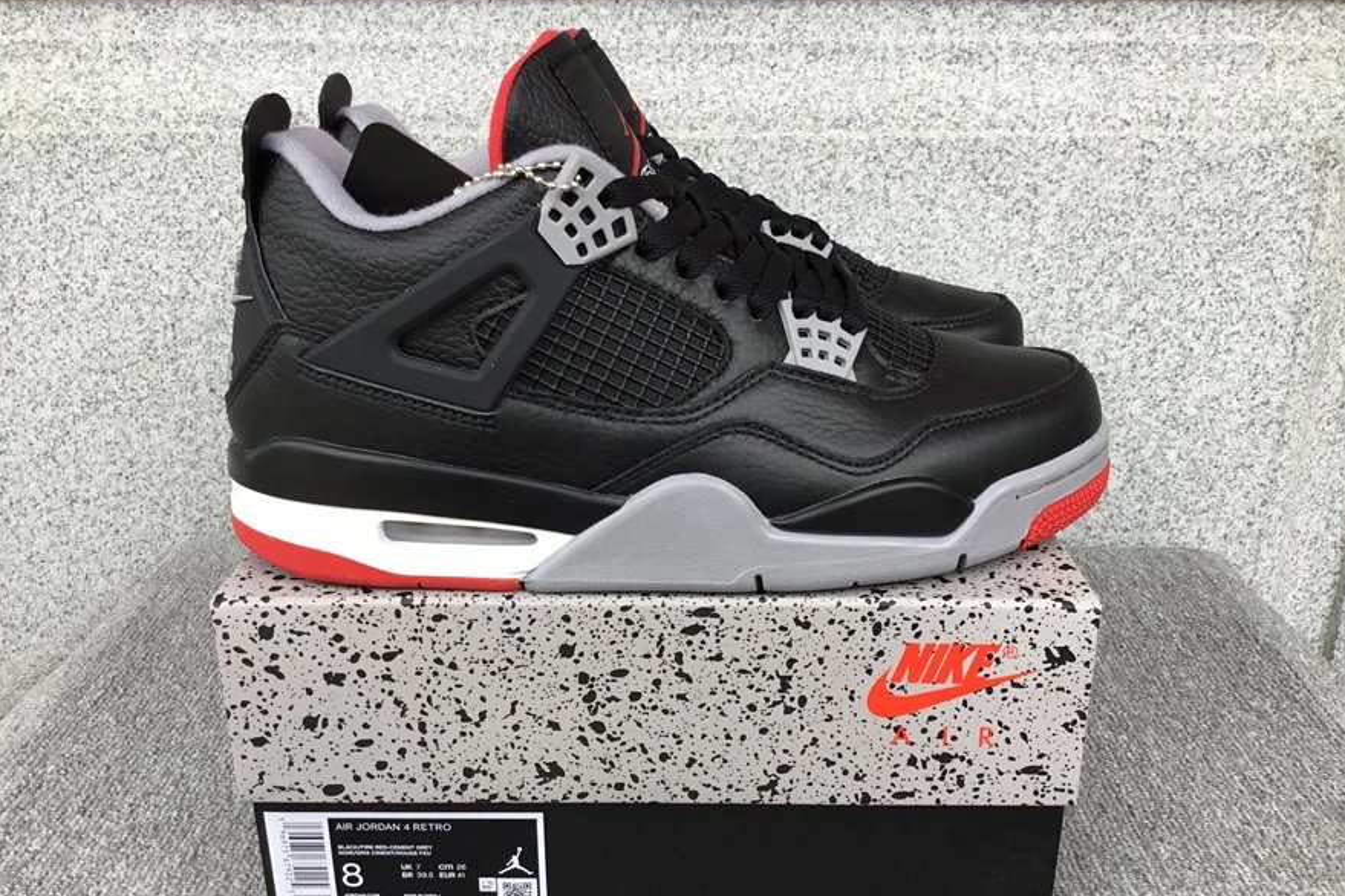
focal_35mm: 33
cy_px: 482
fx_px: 1233
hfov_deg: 57.2
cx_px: 676
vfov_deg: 39.9
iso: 25
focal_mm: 3.3
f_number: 2.4
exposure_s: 1/100
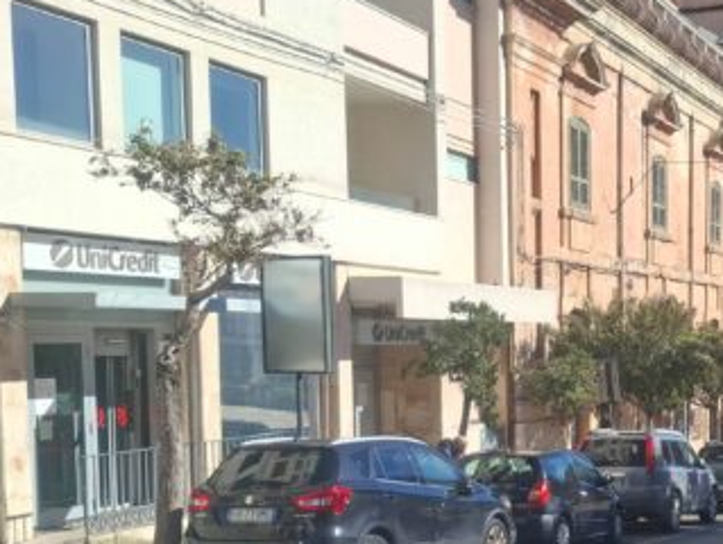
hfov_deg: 33.5
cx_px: 660
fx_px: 1129
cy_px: 427
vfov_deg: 26.6
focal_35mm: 54
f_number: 1.8
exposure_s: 1/1852
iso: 50
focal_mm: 5.54
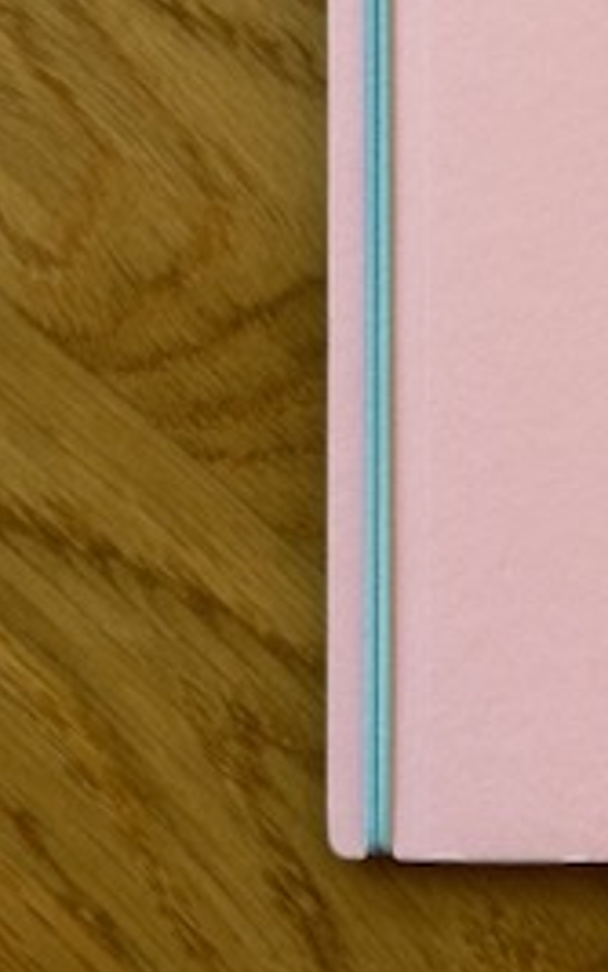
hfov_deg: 10.4
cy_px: 51
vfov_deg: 16.8
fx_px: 3233
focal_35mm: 122
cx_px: 872
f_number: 1.78
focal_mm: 6.86
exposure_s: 1/121
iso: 50
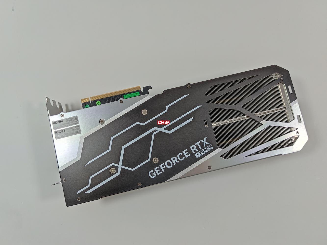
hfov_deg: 71.6
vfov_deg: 56.8
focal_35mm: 24
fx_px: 227
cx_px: 164
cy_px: 122
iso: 165
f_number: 1.85
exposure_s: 1/33
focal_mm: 6.78
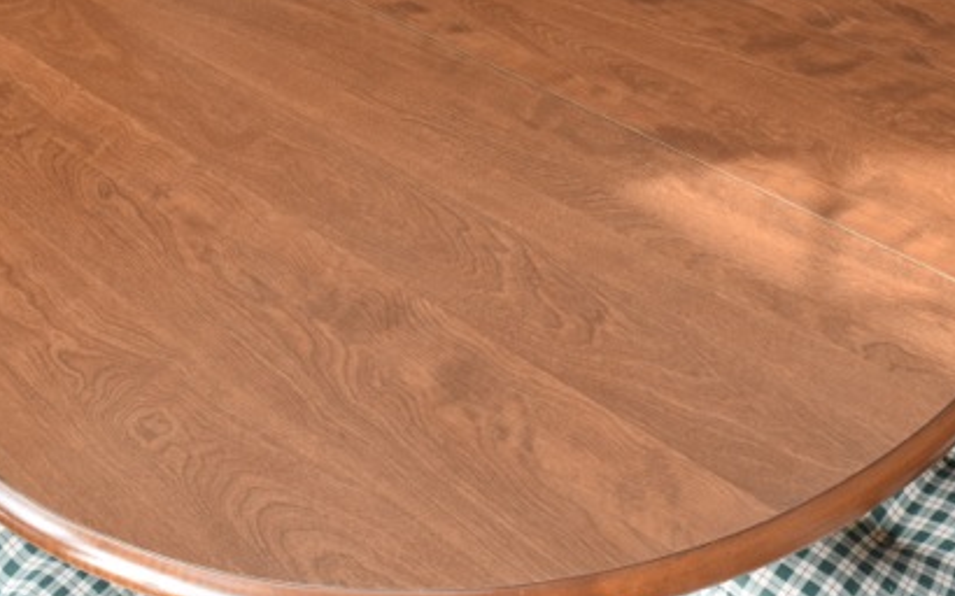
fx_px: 1119
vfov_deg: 29.4
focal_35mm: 43
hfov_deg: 46.1
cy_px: 155
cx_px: 531
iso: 800
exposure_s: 1/125
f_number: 5.6
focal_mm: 18
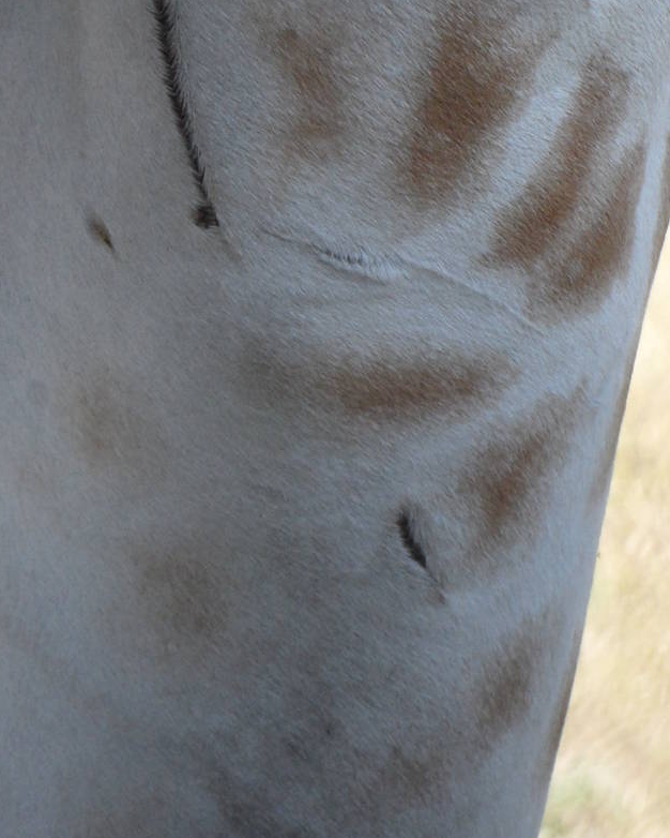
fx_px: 13355
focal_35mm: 539
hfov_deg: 2.9
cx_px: 463
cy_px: 81
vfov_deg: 3.6
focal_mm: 44.4
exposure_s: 1/250
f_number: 5
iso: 200
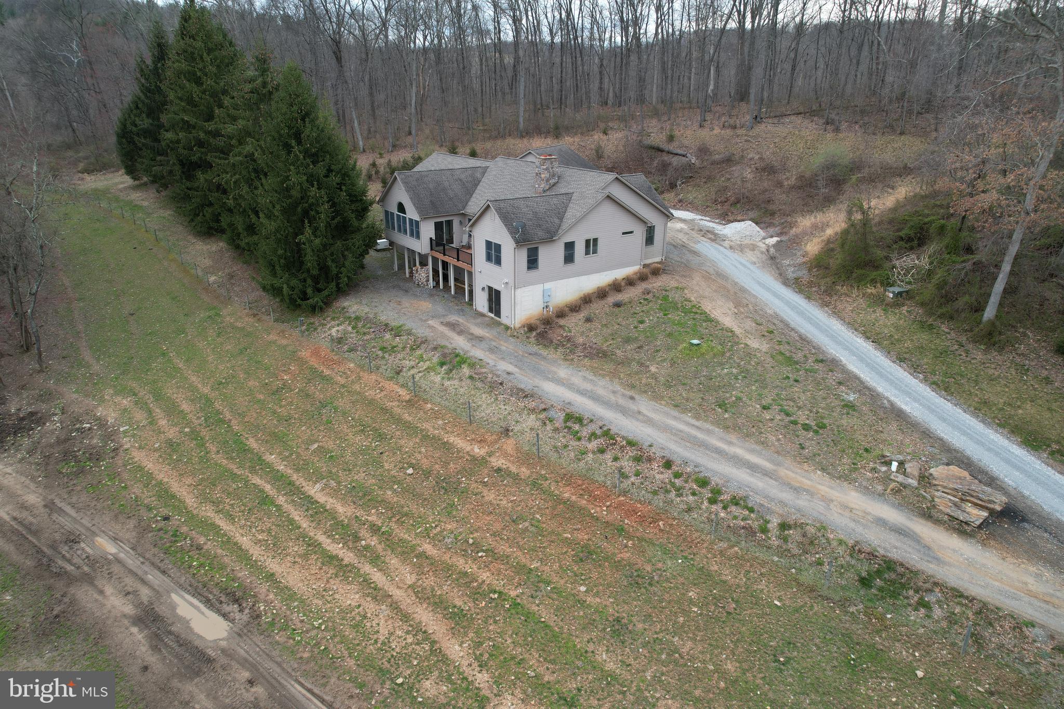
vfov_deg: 57.2
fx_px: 650
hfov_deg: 78.6
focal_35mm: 22
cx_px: 532
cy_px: 354
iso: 100
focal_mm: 8.38
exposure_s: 1/400
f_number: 2.8
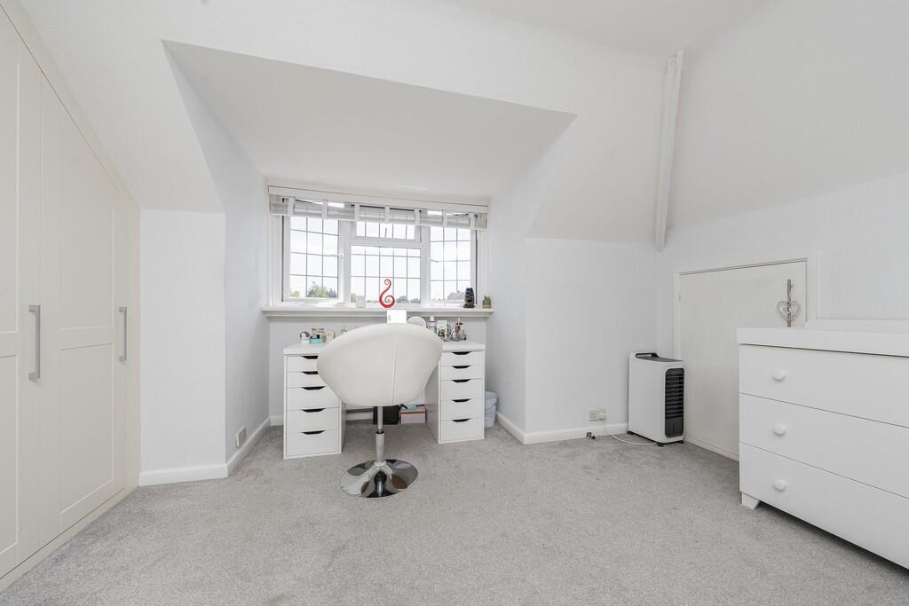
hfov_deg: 112.6
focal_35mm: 12
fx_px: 303
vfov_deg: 90.0
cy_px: 303
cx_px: 454
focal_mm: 12
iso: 320
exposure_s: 1/160
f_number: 9
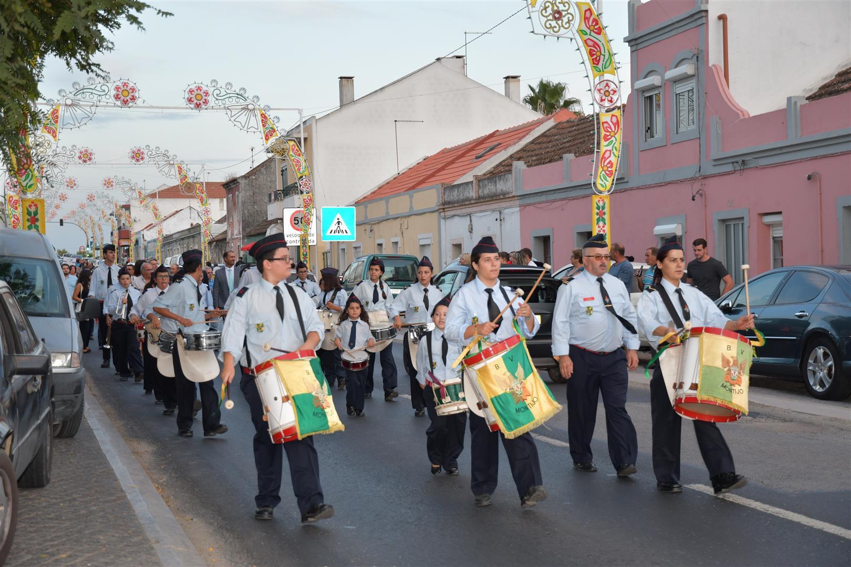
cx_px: 426
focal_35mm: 57
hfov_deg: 35.1
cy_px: 284
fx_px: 1347
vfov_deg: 23.8
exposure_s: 1/160
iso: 320
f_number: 3.3
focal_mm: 38
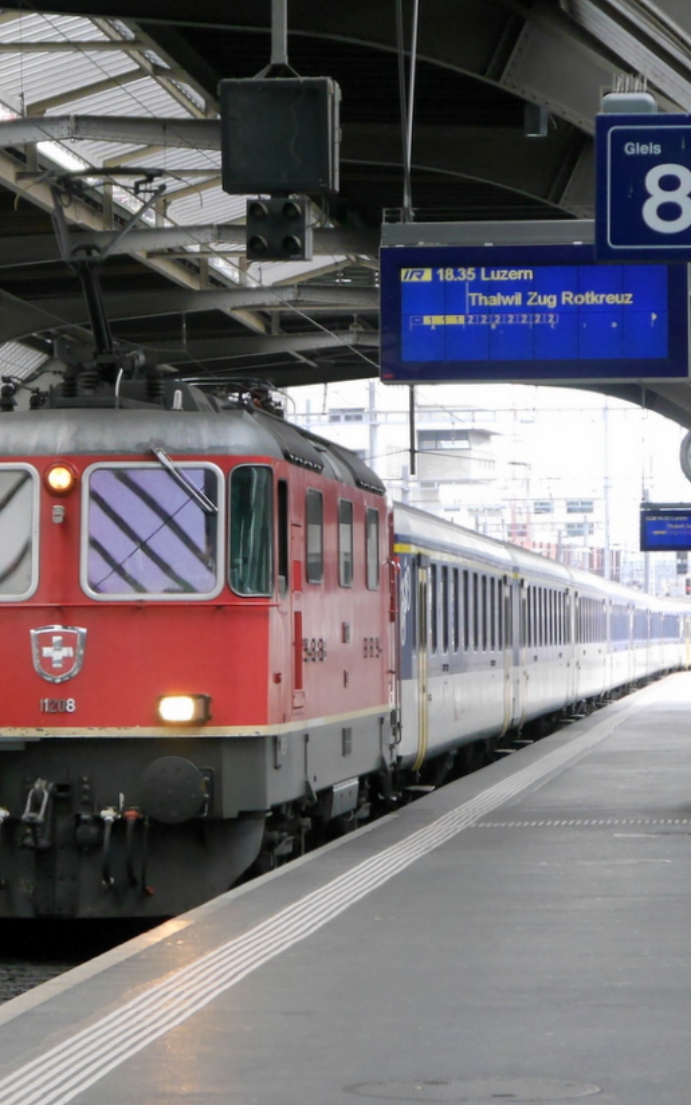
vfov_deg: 17.5
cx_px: 145
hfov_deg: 11.0
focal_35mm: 119
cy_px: 552
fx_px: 3586
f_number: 5.6
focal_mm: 42
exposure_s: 1/80
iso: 640
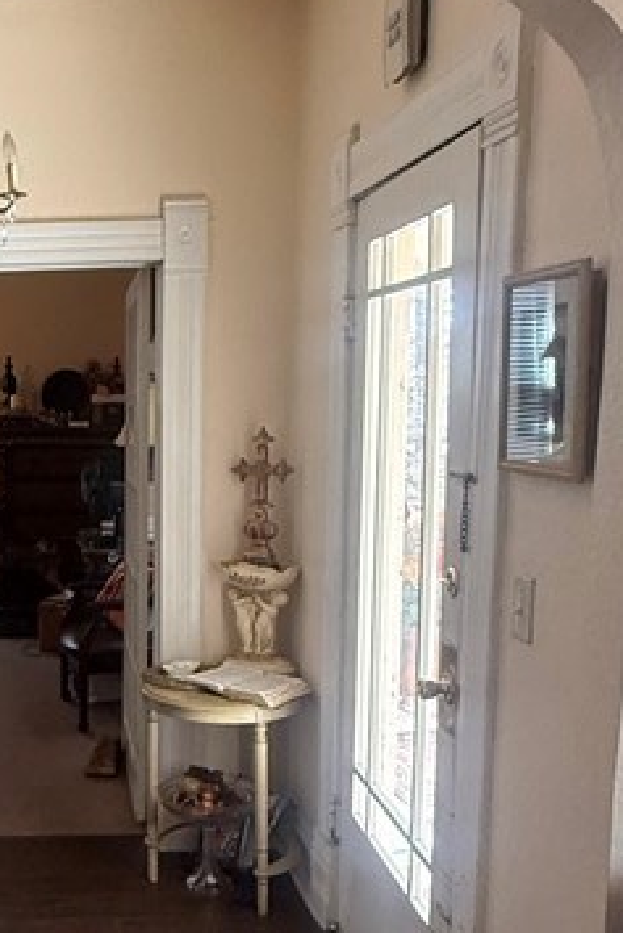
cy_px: 555
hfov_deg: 29.9
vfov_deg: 46.2
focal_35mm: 42
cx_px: 13
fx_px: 1089
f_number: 2.2
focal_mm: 2.22
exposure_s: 1/87
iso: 320
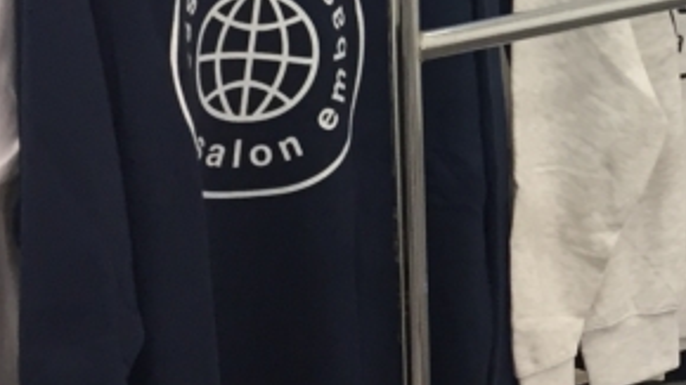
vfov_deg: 9.5
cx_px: 941
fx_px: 2255
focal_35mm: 124
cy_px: -157
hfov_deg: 16.2
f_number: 2.2
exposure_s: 1/33
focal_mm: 4.15
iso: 50
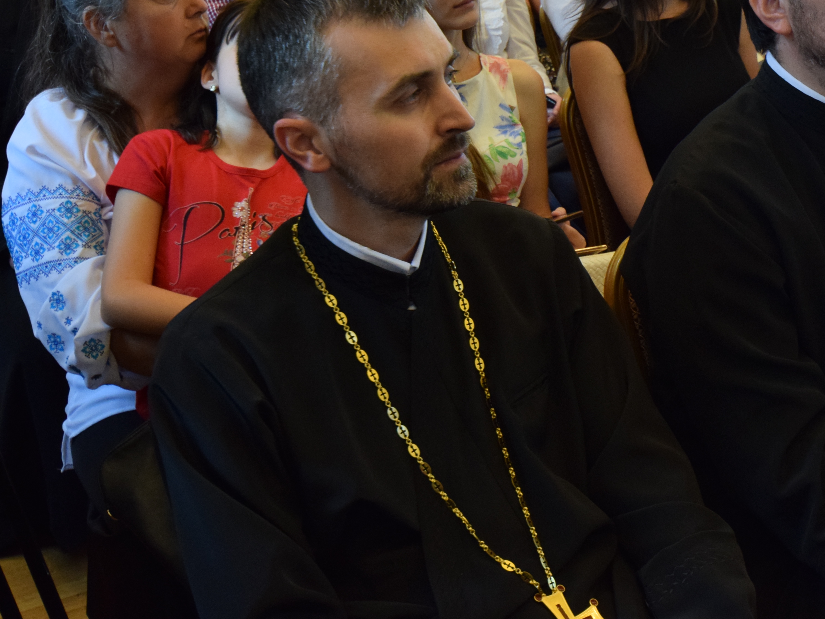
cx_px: 677
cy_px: 219
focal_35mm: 56
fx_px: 1335
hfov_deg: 33.2
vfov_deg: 26.0
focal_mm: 22
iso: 1000
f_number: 5.6
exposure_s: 1/60
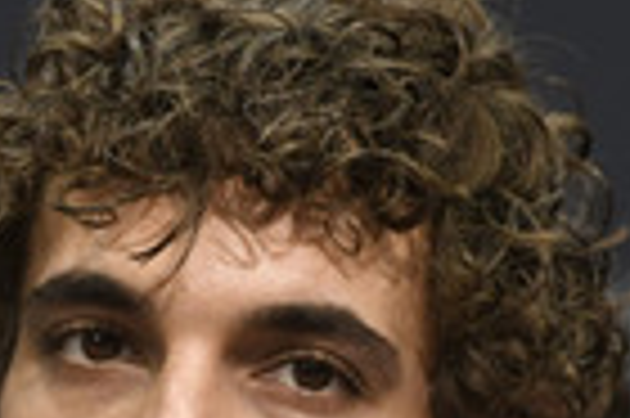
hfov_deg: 3.5
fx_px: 10418
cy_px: 562
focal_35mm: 596
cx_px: 286
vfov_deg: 2.3
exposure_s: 1/250
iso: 1250
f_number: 3.5
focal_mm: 185
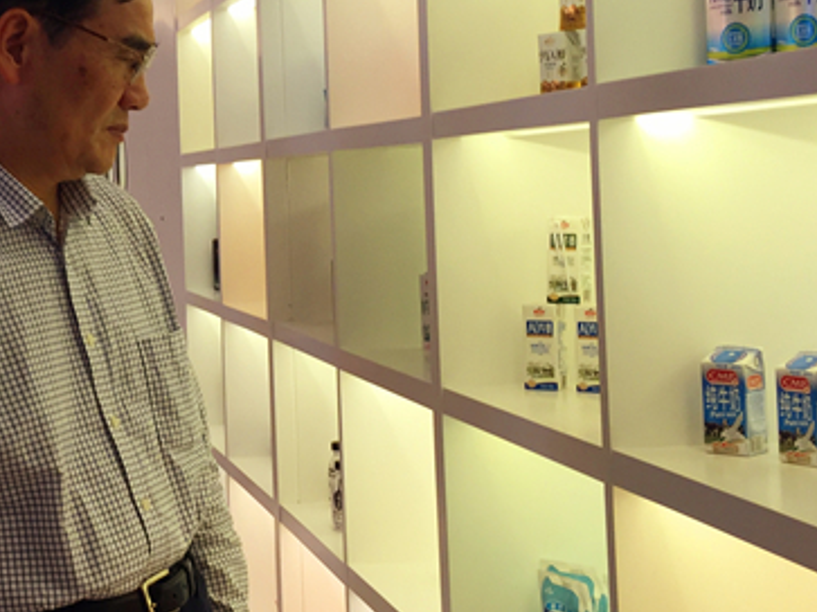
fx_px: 1604
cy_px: 183
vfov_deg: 21.5
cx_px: 41
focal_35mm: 68
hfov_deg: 27.3
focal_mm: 4.15
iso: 40
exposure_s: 1/50
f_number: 2.2
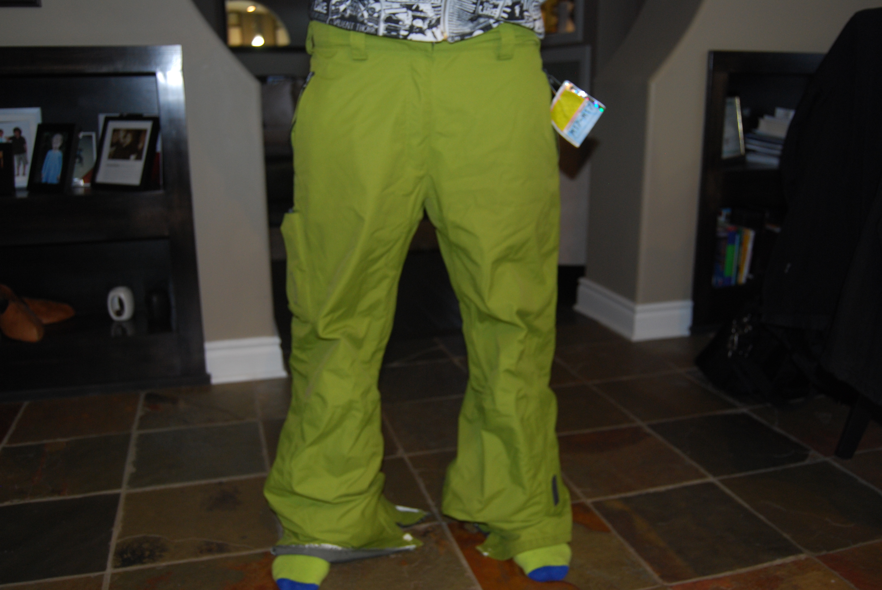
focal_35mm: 33
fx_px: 809
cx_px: 441
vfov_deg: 40.1
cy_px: 295
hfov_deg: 57.2
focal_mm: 22
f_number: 3.8
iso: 400
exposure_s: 1/13
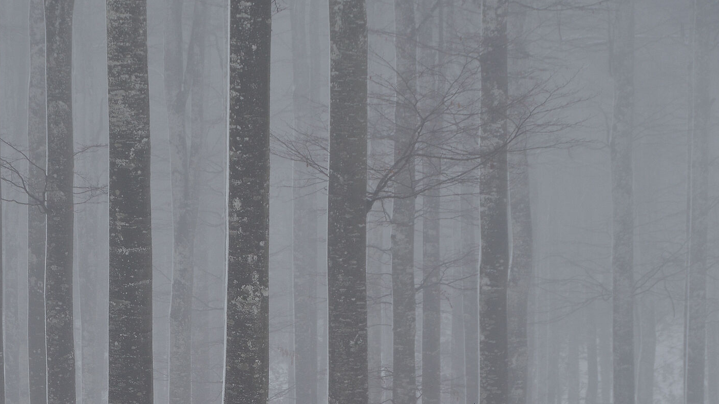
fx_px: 4861
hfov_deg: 8.4
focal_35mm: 255
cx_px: 146
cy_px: 393
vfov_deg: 4.8
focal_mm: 95
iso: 100
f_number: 8
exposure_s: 1/3
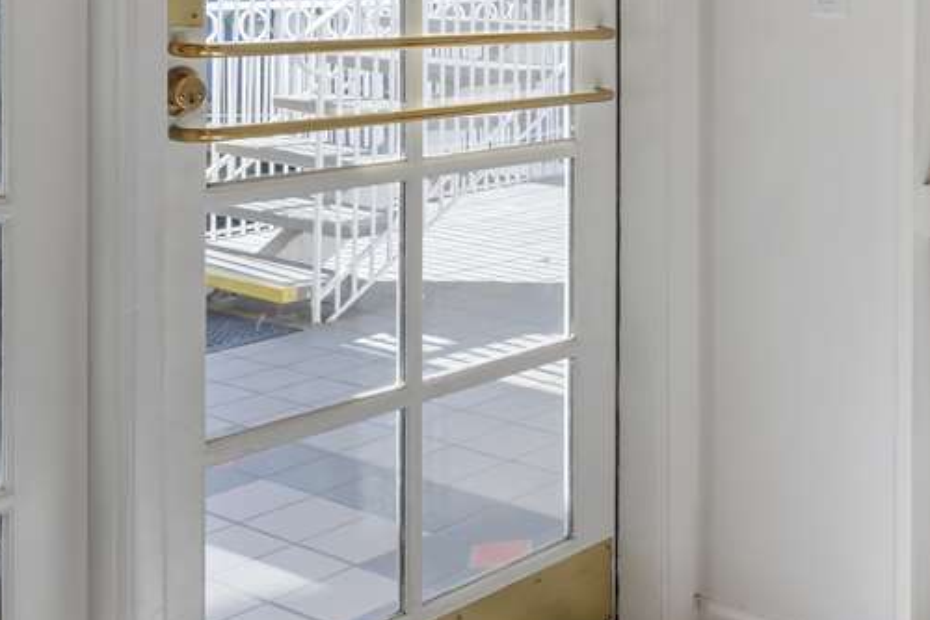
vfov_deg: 25.6
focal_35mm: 51
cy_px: 56
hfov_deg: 36.9
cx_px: 804
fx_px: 1317
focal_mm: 17
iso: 400
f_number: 10
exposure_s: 1/160
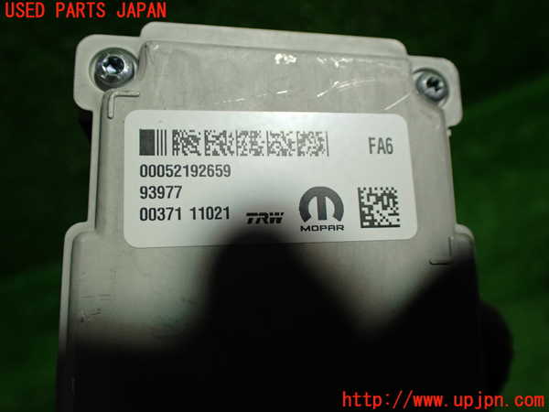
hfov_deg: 60.0
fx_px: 476
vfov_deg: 46.8
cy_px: 206
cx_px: 274
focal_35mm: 30
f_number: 2.3
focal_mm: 5.4
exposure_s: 1/125
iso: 250
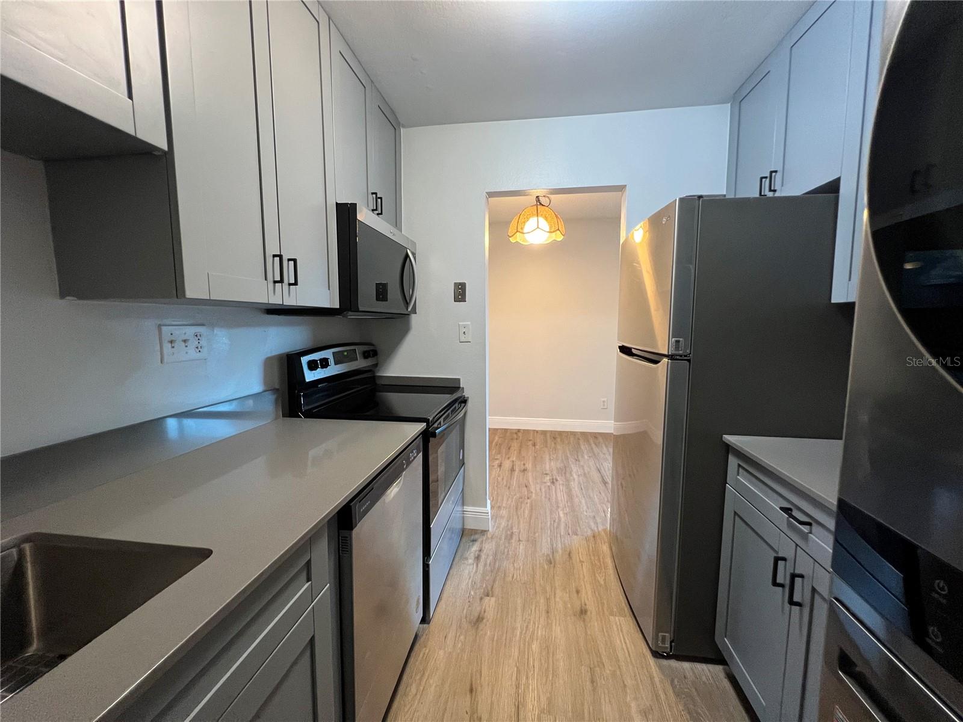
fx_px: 362
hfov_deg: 106.2
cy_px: 361
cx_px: 482
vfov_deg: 89.9
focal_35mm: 13
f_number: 1.8
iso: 400
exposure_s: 1/60
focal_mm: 1.57
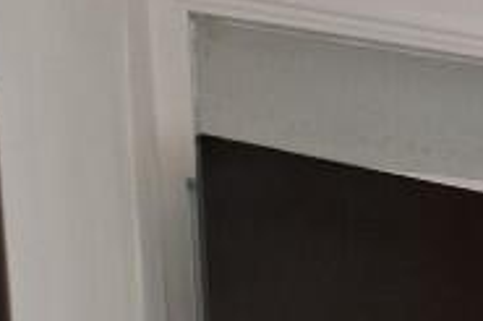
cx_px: 1047
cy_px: 595
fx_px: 1005
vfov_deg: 15.4
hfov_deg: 16.9
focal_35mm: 75
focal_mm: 1.74
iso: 100
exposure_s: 1/50
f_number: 2.2
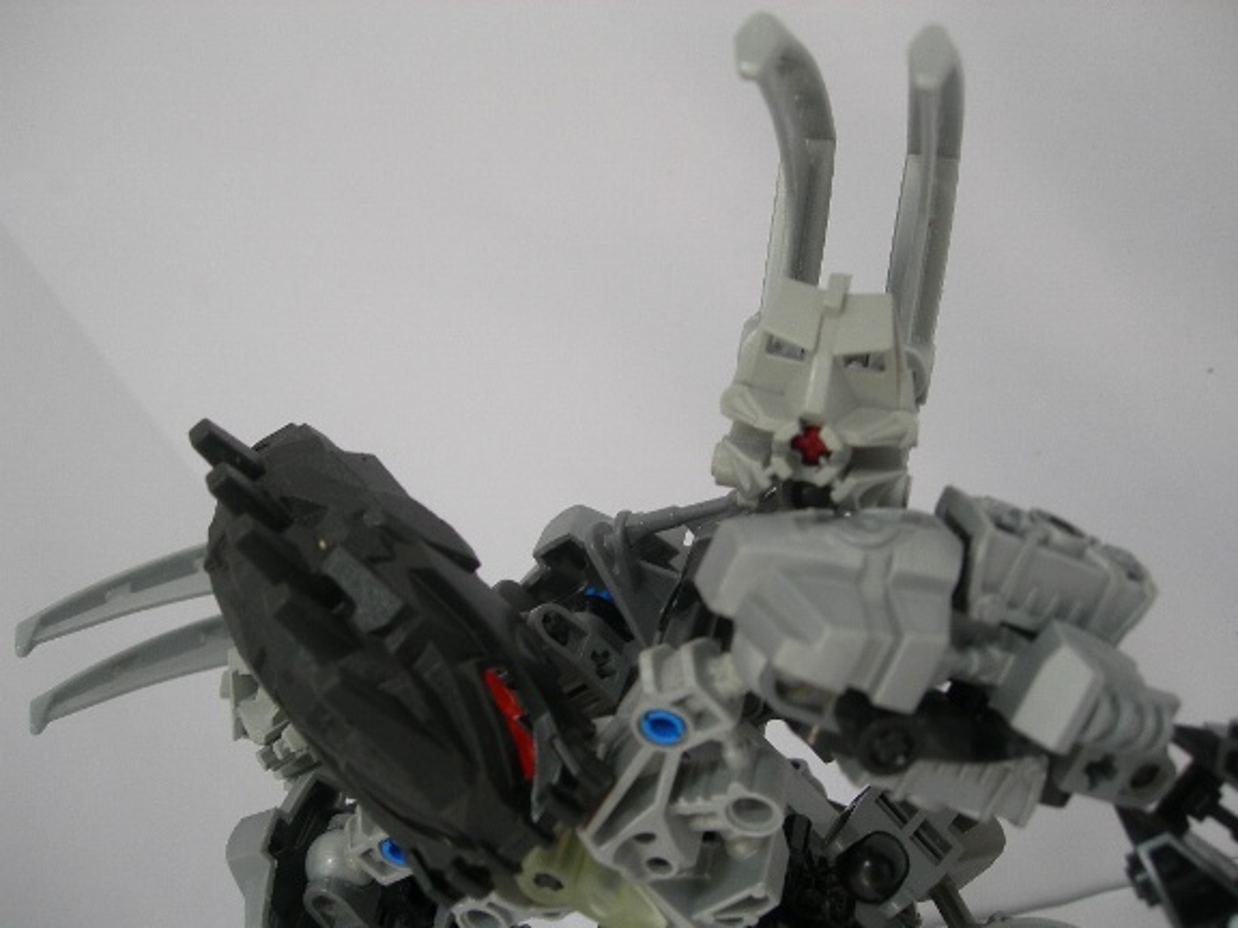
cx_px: 619
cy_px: 464
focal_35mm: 38
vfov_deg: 37.7
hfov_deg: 49.0
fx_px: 1359
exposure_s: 1/21.5
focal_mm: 7.8
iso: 50
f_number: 2.8
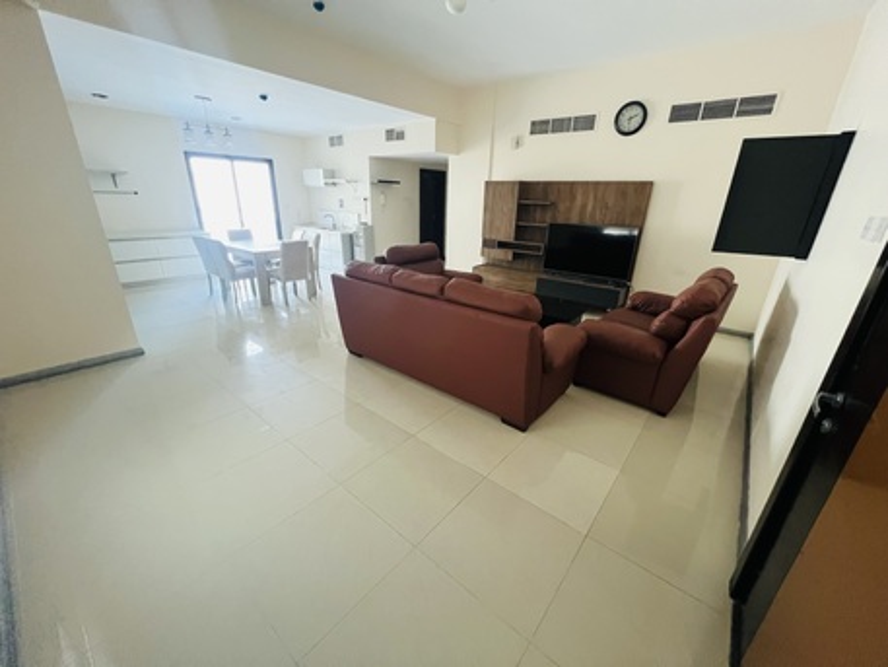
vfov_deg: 89.9
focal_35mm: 13
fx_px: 334
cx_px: 444
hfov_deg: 106.2
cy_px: 334
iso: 640
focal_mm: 1.57
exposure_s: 1/60
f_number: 1.8
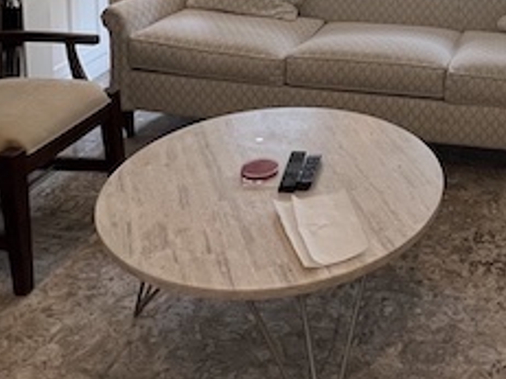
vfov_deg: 28.1
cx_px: 473
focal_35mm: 45
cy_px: -77
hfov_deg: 38.6
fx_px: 657
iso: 80
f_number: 1.8
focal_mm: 1.57
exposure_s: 1/120
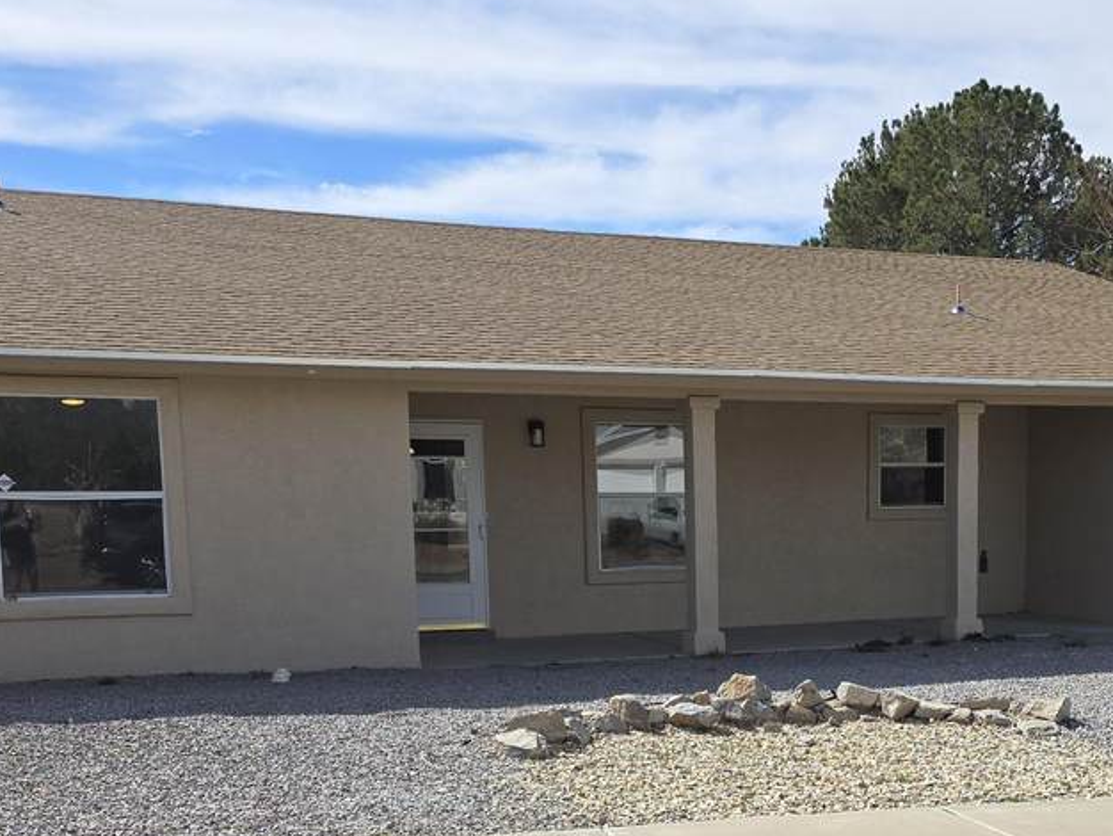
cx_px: 789
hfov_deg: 39.7
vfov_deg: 30.2
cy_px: 655
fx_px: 1512
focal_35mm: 47
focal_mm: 6.3
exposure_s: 1/934
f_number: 1.7
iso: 12
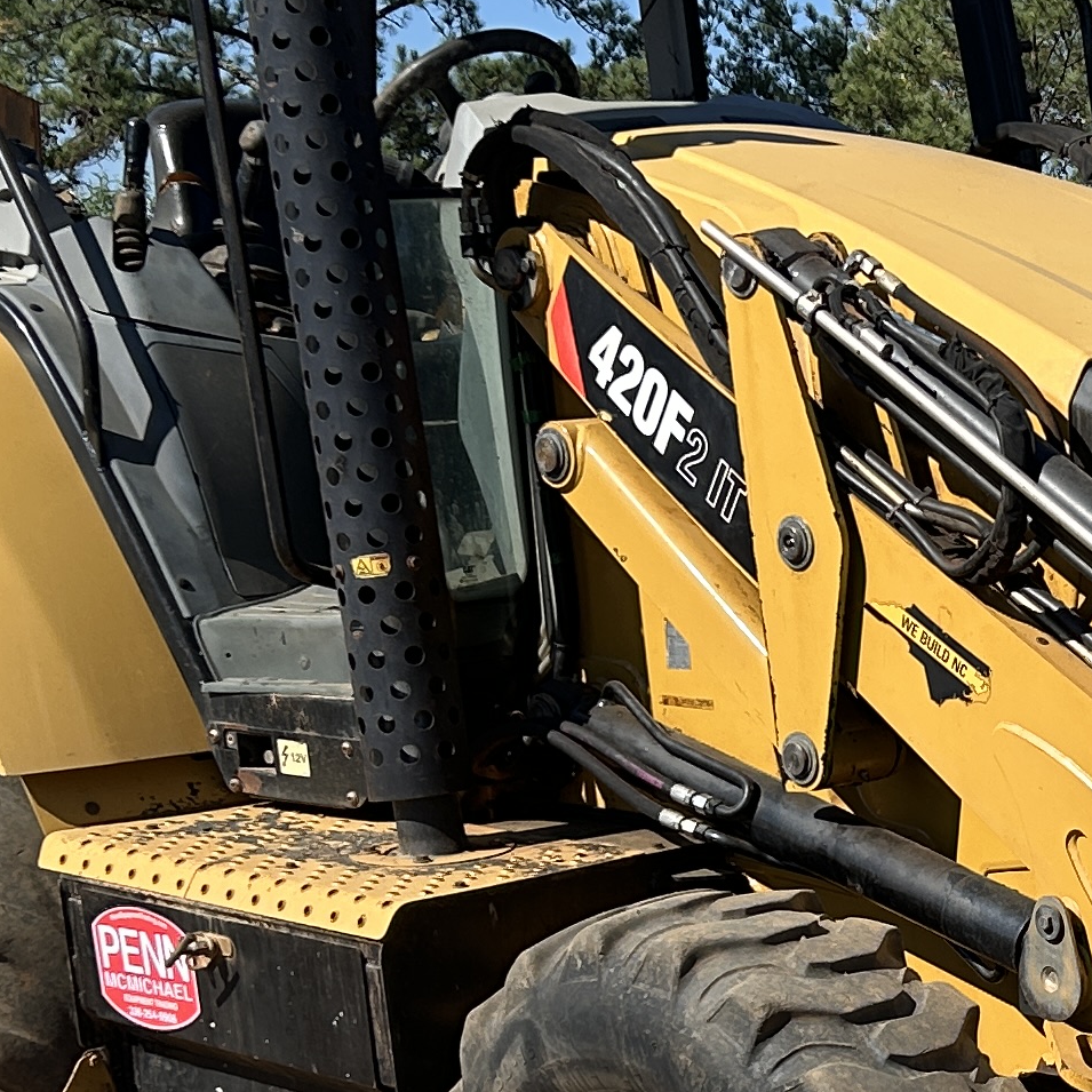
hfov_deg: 17.1
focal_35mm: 97
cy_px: 884
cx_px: 1310
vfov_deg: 17.8
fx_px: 3462
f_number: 1.5
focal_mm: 5.7
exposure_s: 1/3571
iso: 50
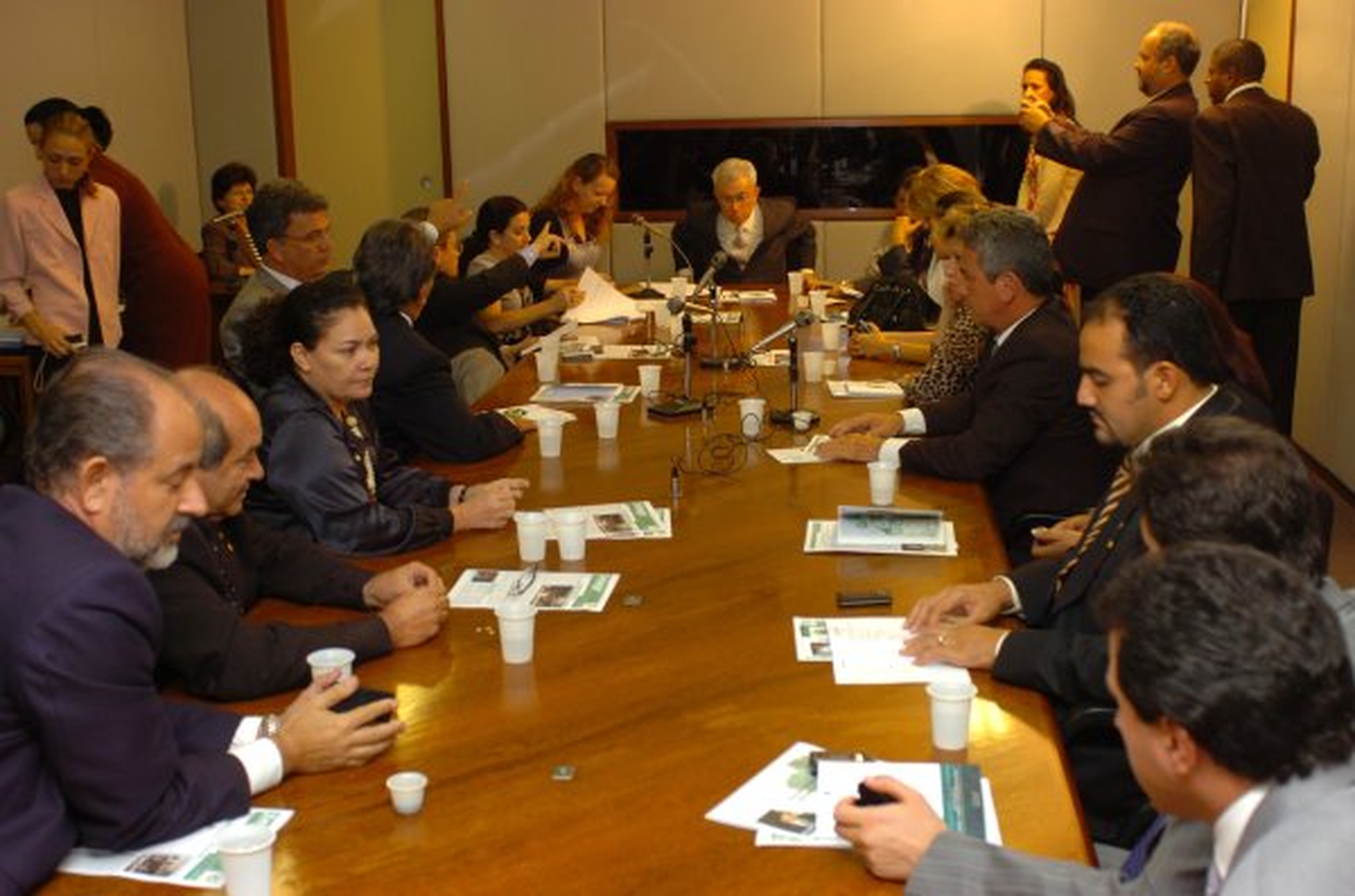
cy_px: 448
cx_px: 678
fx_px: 1577
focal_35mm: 42
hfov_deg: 46.5
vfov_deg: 31.7
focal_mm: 28
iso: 400
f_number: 4
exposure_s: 1/80
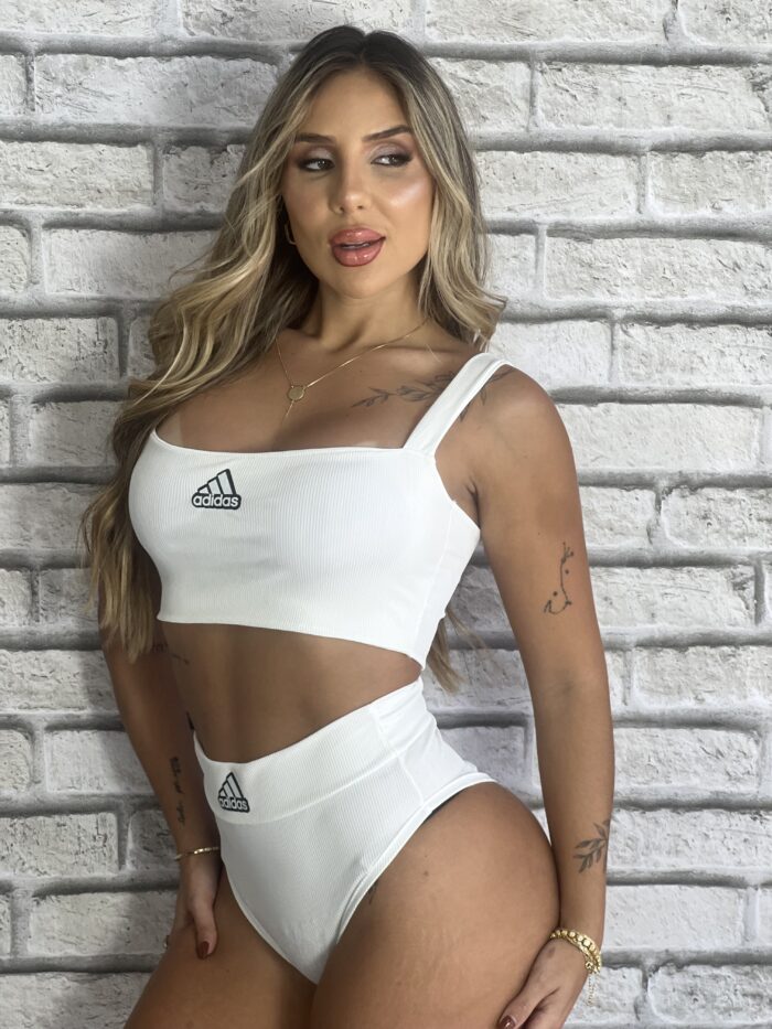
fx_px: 2289
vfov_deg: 25.3
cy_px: 514
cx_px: 386
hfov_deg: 19.1
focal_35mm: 77
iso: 80
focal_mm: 9
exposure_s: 1/120
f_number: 2.8
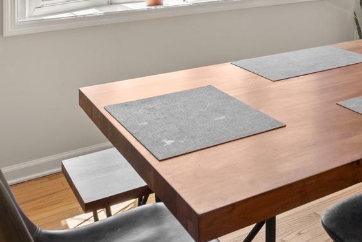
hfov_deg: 35.3
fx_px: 513
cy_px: -64
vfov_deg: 23.7
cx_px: 360
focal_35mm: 51
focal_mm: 14
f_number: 6.3
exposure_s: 1/50
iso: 400
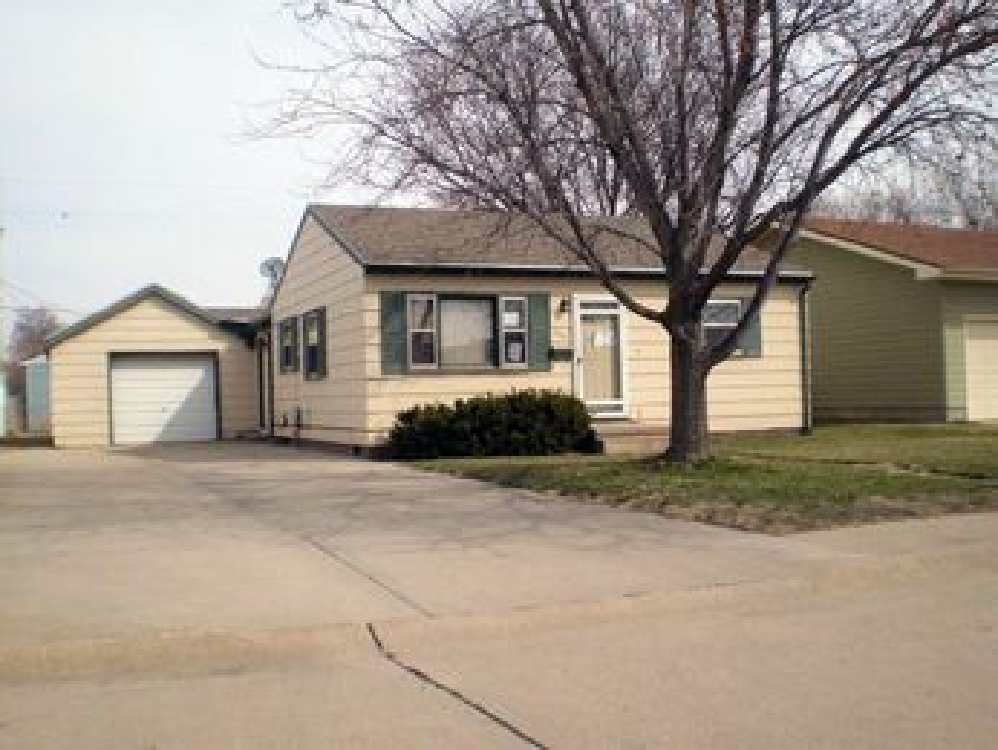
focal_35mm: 36
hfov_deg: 51.3
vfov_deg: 39.7
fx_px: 1039
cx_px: 499
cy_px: 375
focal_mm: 6.3
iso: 64
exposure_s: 1/1250
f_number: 4.6
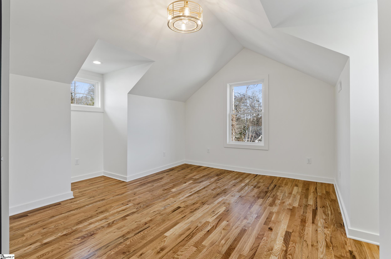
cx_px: 196
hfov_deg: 95.1
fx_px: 179
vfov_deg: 71.8
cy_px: 130
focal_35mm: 16
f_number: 9
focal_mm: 11
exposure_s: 1/2
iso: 100
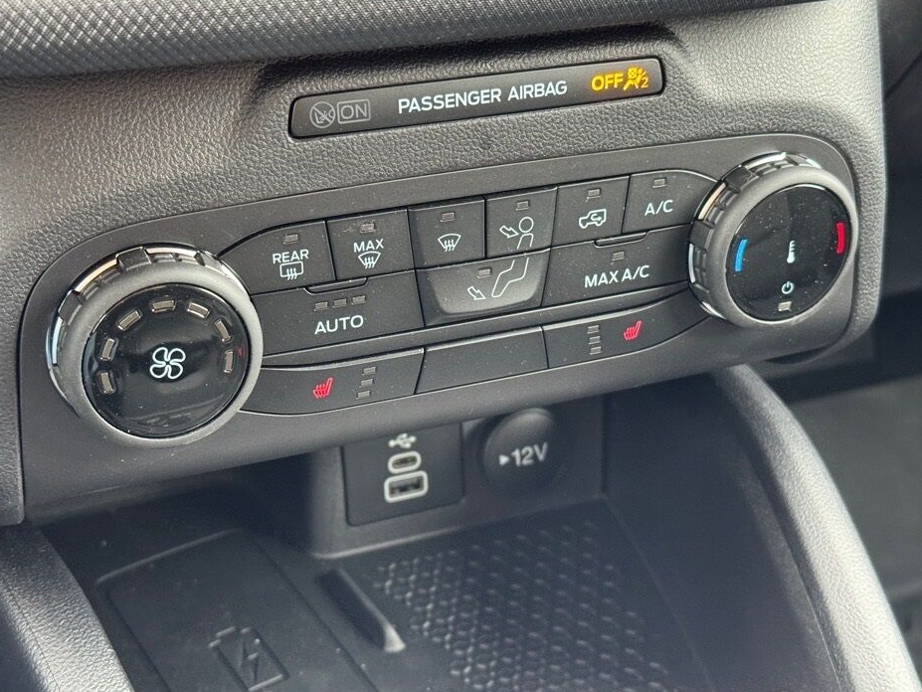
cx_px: 425
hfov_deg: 36.1
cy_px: 323
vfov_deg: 27.5
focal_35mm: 53
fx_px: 1412
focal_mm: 6.76
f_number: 1.78
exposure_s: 1/40
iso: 320
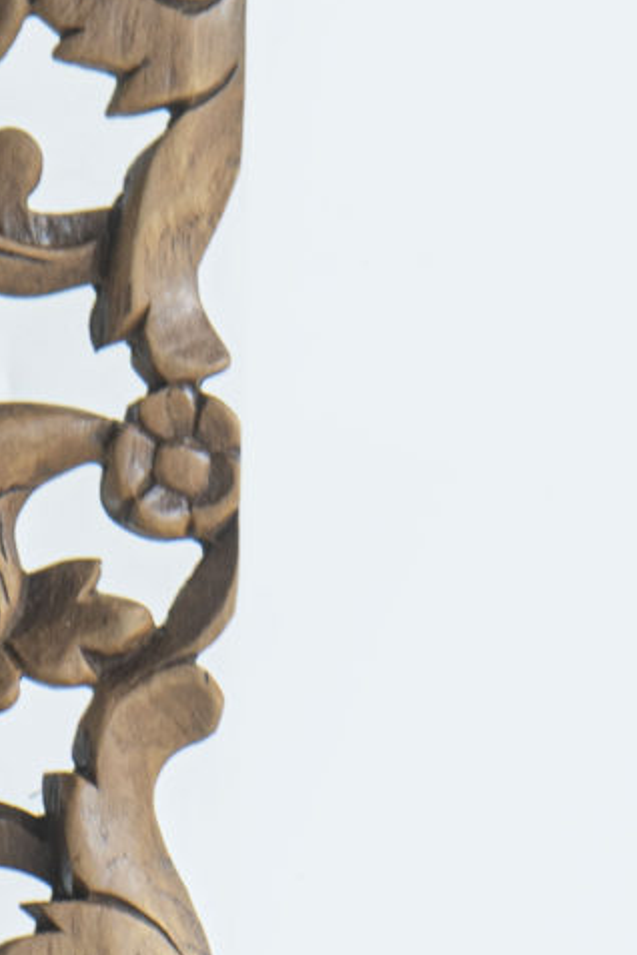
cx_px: -107
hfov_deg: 5.9
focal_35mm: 232
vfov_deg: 8.7
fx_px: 6157
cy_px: 1317
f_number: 5.6
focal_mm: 54
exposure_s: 1/25
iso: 320
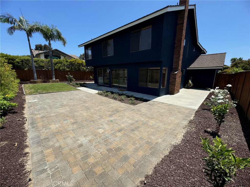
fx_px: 101
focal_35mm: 14
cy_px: 94
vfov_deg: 85.7
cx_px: 125
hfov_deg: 102.1
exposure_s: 1/1506
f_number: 2.2
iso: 50
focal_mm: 2.22
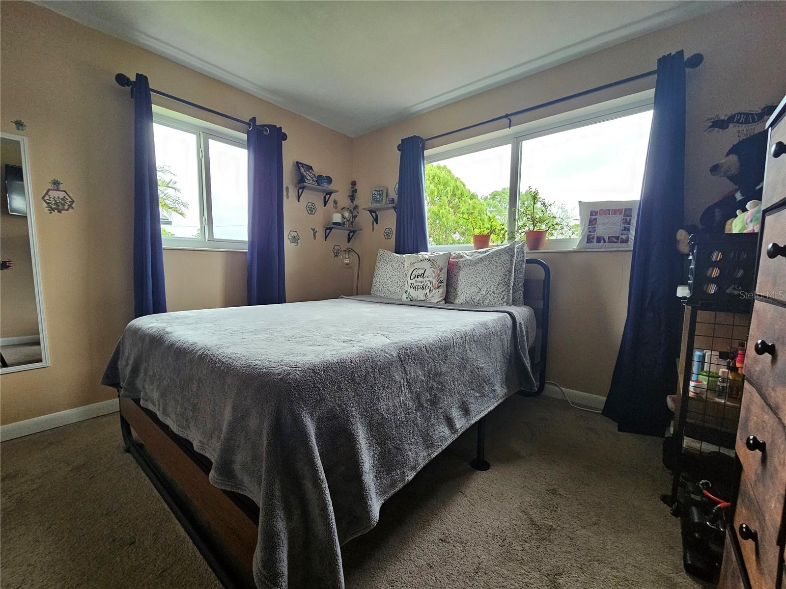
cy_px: 294
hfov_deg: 106.2
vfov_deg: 89.9
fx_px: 295
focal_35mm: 13
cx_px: 393
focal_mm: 2.2
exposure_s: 1/77
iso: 400
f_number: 2.2
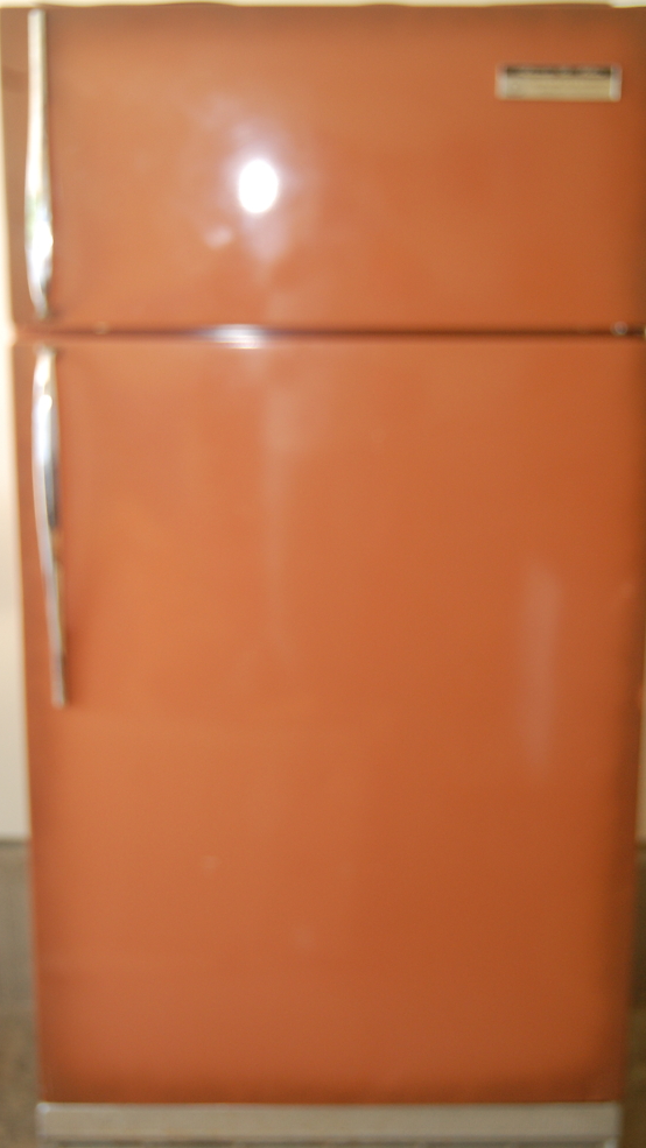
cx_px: 342
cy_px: 568
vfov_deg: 40.6
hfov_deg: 23.5
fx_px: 1553
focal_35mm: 51
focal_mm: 32
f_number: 4.5
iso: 500
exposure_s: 1/60
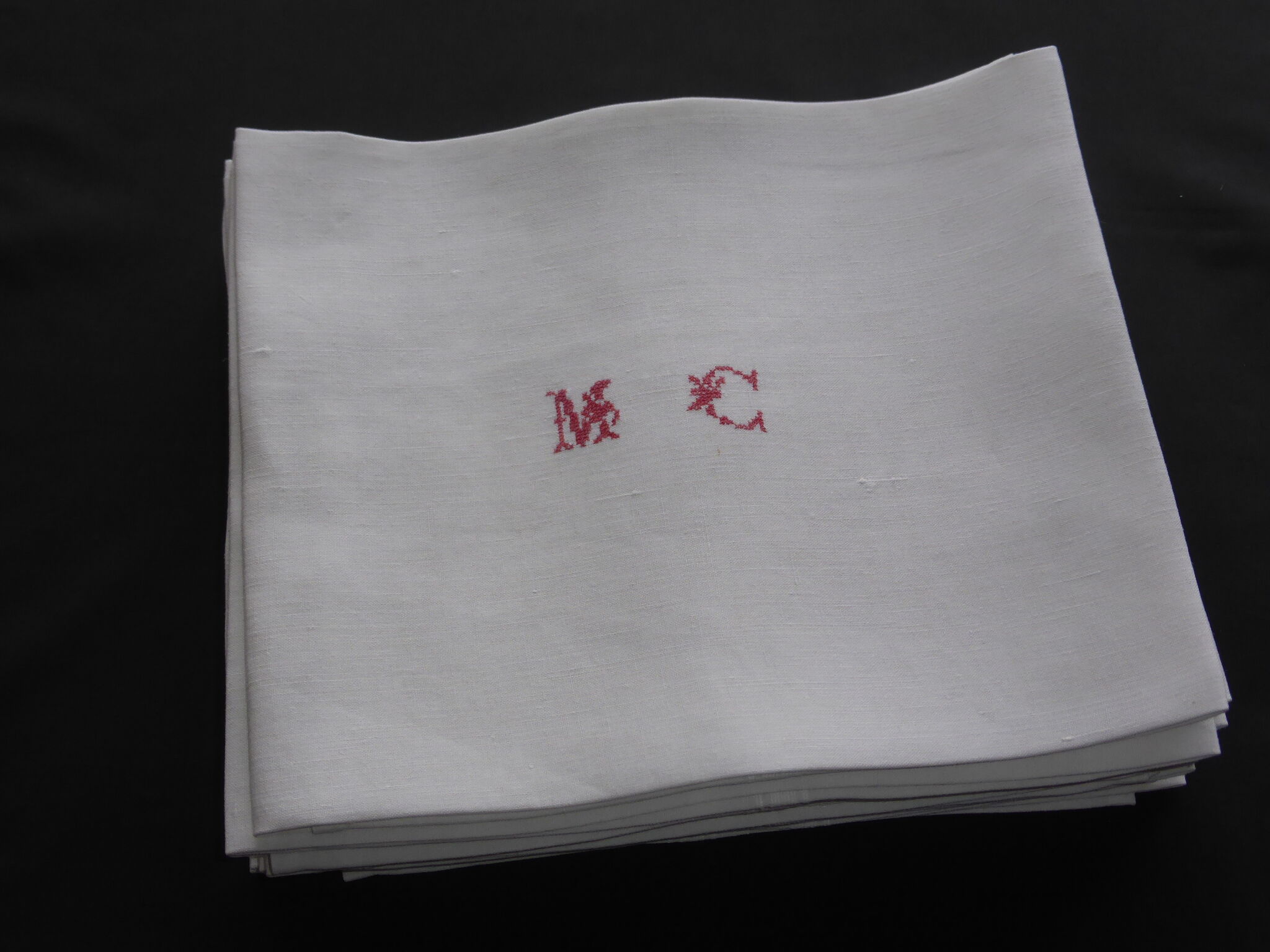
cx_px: 635
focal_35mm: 44
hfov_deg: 42.9
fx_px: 1614
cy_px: 476
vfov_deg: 32.9
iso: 160
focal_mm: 7.9
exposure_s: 1/60
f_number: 4.1
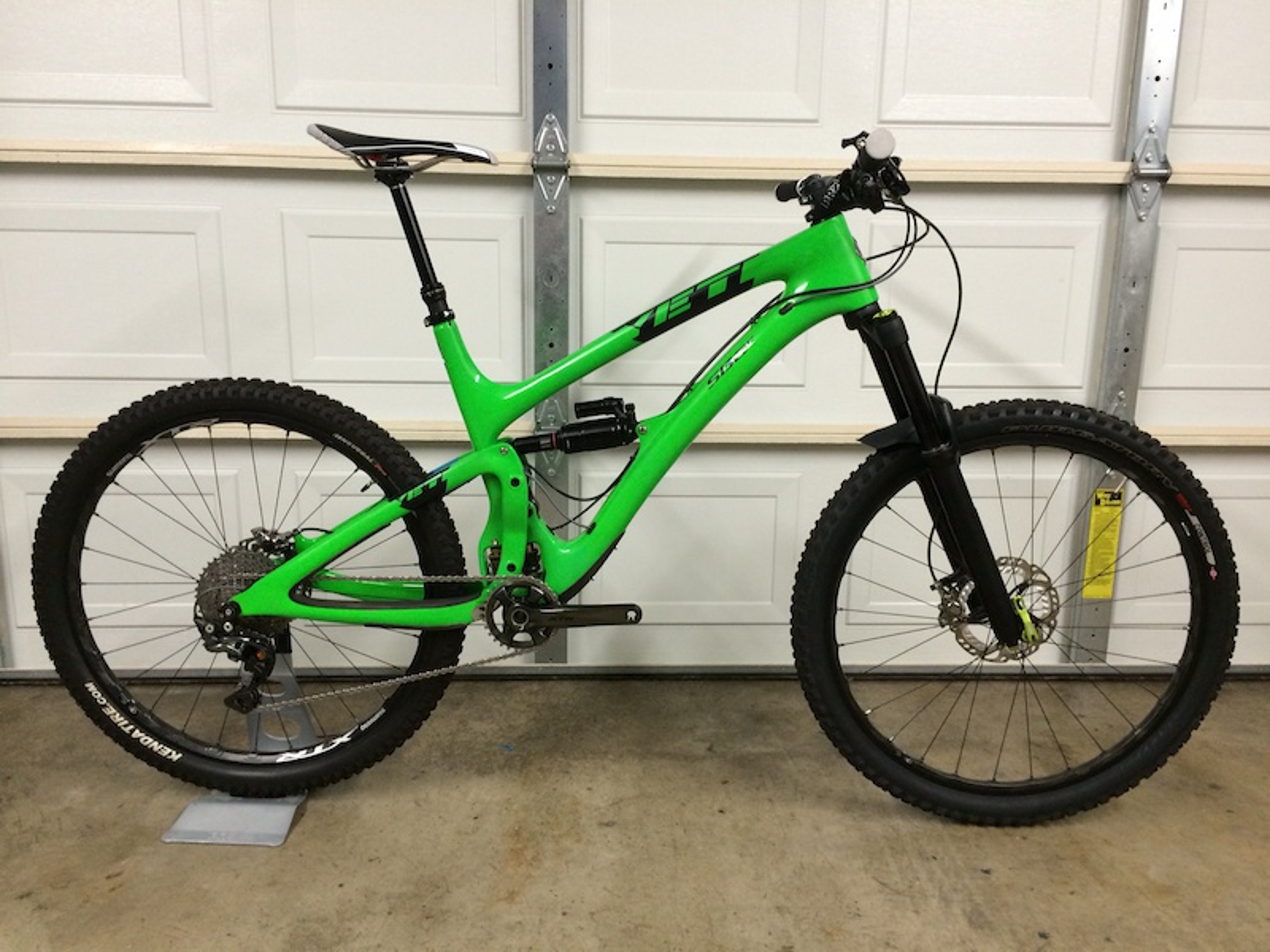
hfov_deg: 60.0
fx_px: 1101
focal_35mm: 30
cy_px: 476
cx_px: 635
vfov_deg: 46.8
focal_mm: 4.12
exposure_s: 1/30
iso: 160
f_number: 2.2
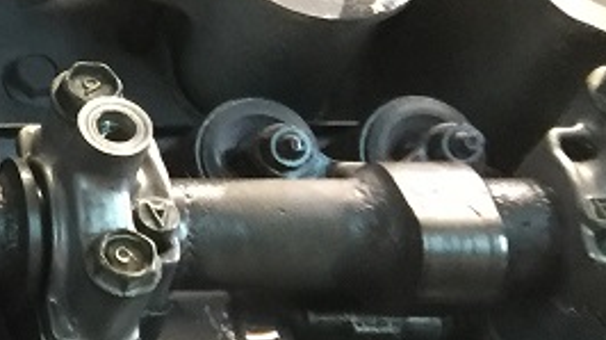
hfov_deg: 15.3
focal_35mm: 119
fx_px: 1910
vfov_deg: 10.1
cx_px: -510
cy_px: 105
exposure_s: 1/10
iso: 100
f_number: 2.2
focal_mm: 4.15
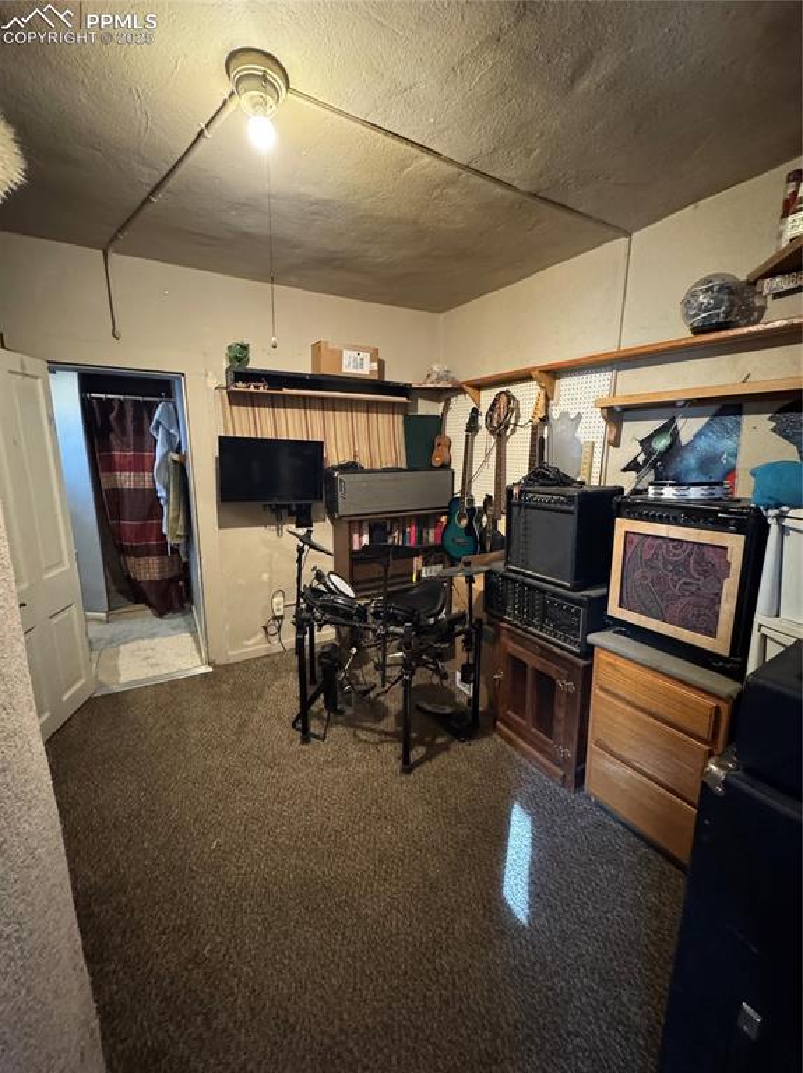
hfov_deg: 85.6
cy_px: 536
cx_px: 402
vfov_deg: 102.1
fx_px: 433
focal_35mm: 14
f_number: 2.2
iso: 1250
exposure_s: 1/40
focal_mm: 2.22
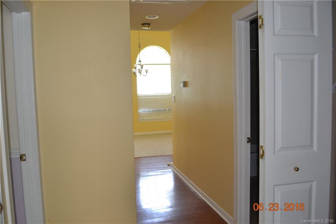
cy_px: 112
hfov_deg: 61.9
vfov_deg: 43.6
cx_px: 168
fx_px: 280
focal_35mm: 30
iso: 450
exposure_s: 1/60
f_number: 3.8
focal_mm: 20
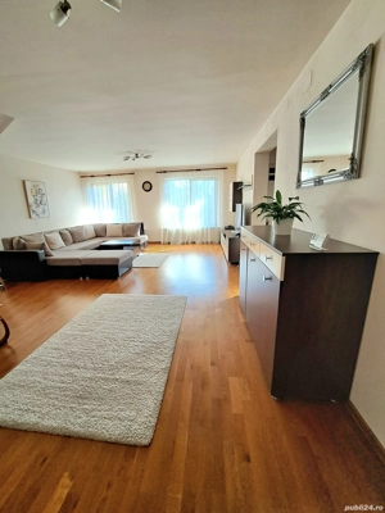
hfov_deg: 89.9
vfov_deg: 106.2
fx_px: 193
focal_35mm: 13
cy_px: 256
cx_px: 192
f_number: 2.2
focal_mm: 1.74
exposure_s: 1/50
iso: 64
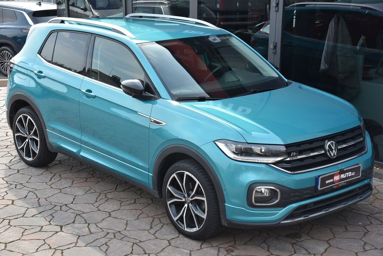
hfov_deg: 30.9
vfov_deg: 20.9
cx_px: 192
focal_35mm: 65
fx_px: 692
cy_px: 128
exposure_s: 1/250
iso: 500
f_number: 8
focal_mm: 65
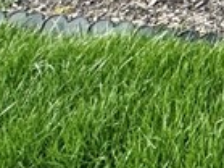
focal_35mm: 103
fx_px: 666
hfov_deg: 12.2
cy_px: -384
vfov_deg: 9.7
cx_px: 622
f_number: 2.2
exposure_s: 1/1160
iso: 50
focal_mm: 2.22
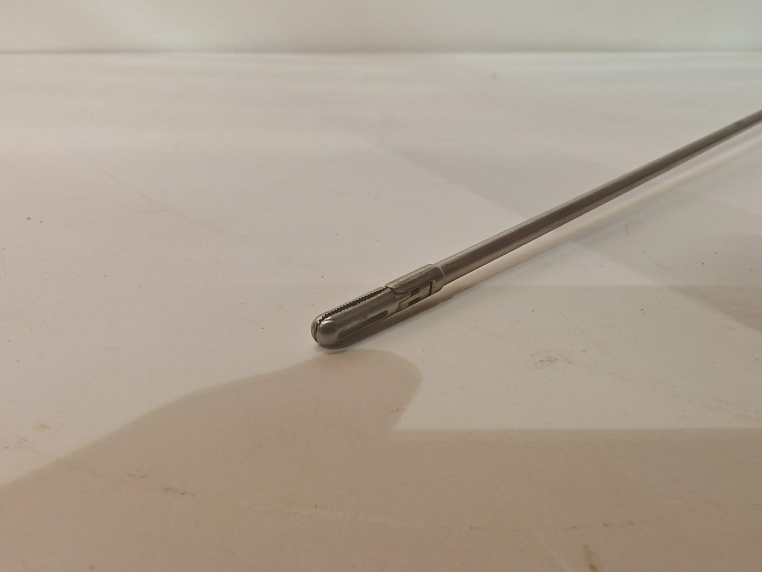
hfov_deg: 65.3
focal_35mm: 27
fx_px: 594
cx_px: 381
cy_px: 286
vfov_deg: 51.4
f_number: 2
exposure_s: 1/33
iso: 160
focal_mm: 1.82
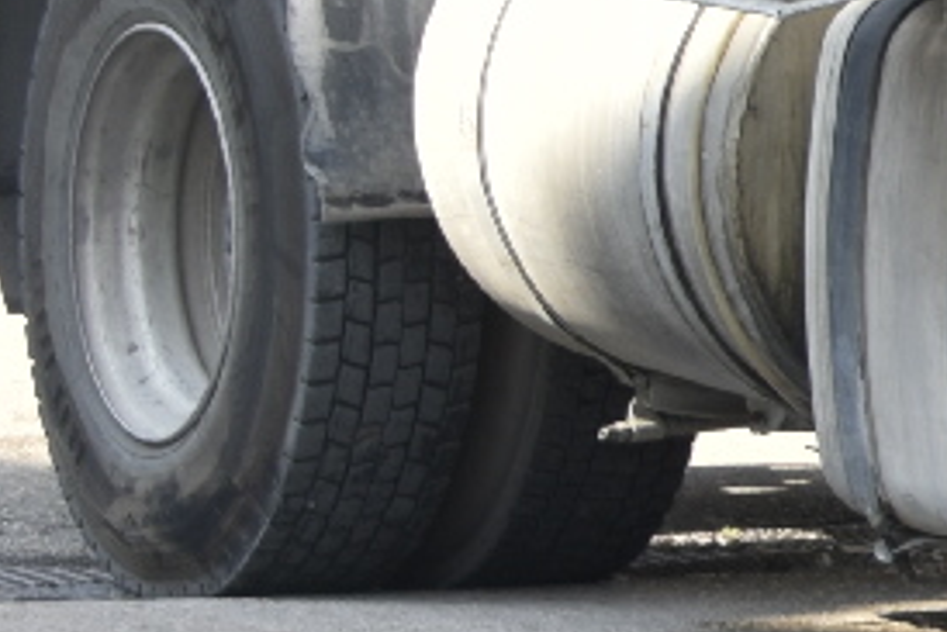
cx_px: 3162
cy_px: 371
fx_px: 8080
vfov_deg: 4.5
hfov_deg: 6.0
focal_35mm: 307
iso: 125
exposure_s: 1/100
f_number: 8
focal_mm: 42
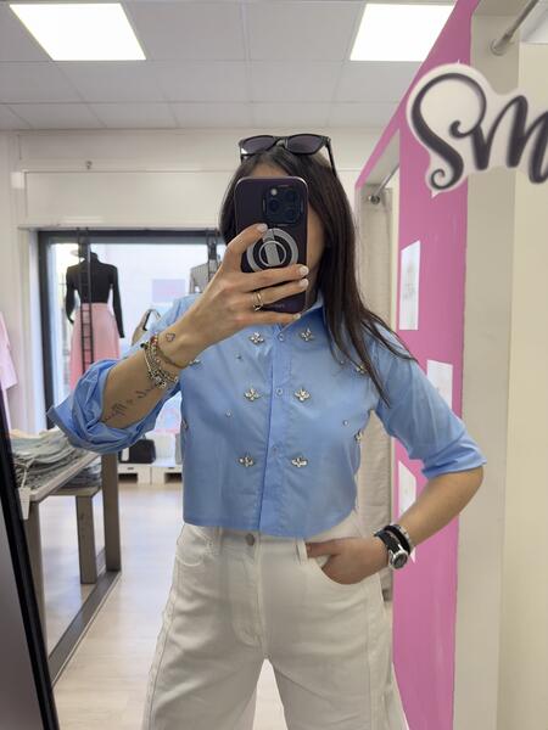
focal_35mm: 24
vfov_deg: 71.6
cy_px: 365
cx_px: 274
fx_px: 507
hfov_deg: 56.8
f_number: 1.78
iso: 160
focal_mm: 6.76
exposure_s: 1/100
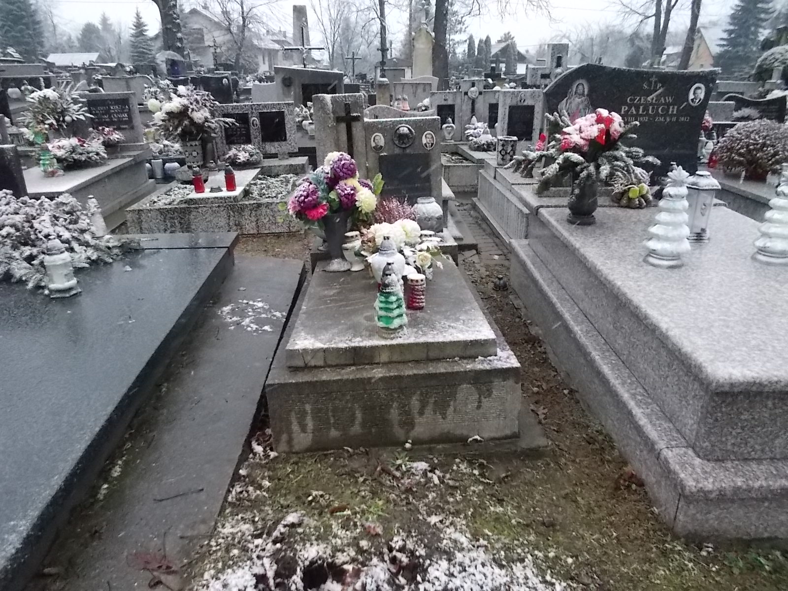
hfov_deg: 67.3
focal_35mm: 26
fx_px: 592
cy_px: 296
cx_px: 394
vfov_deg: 53.1
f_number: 3.2
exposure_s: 1/100
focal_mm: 4.6
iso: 400
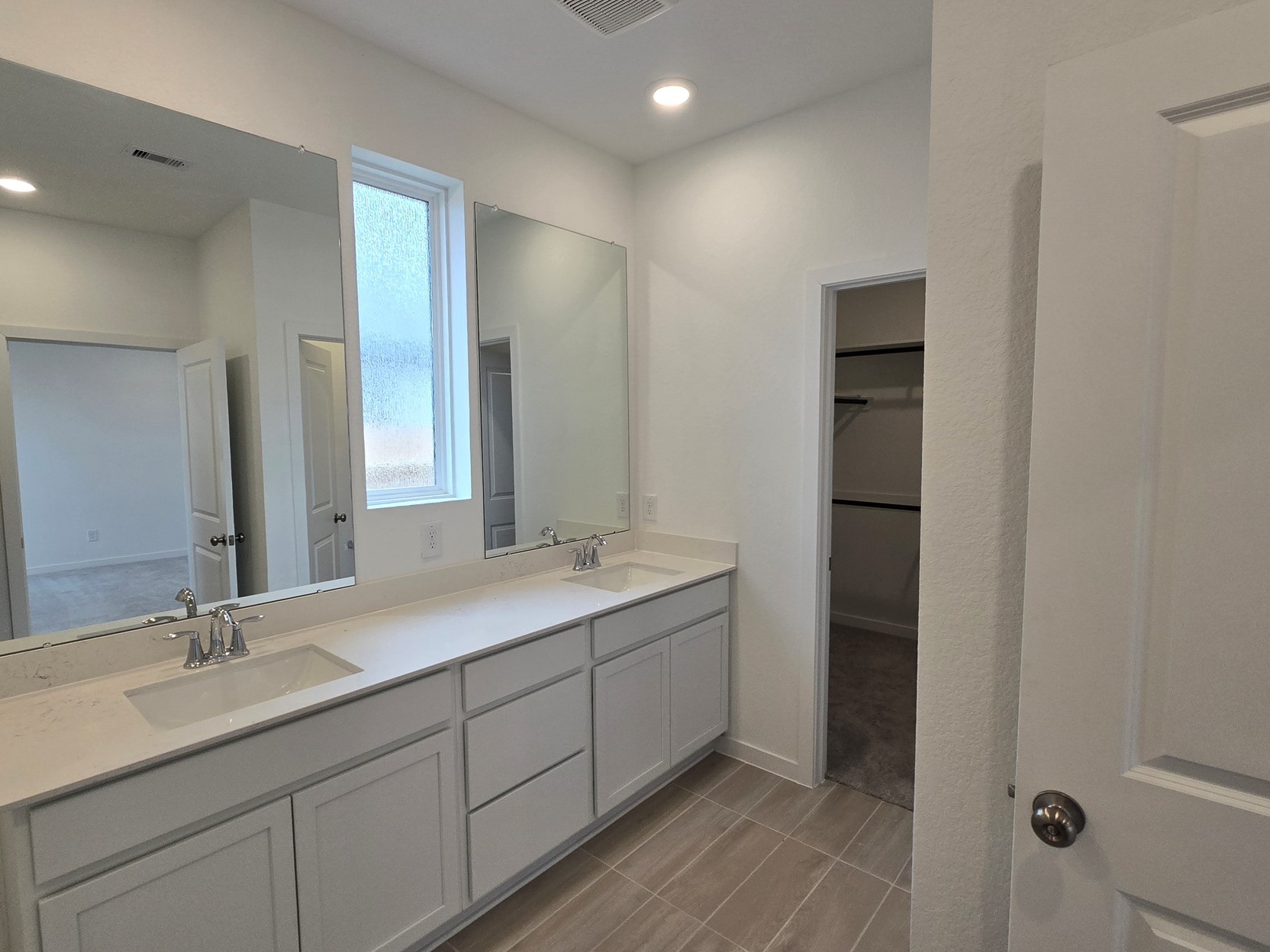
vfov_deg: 78.1
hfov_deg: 94.4
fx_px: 587
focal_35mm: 16
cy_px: 473
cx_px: 607
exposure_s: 1/120
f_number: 2.2
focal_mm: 2.2
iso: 100
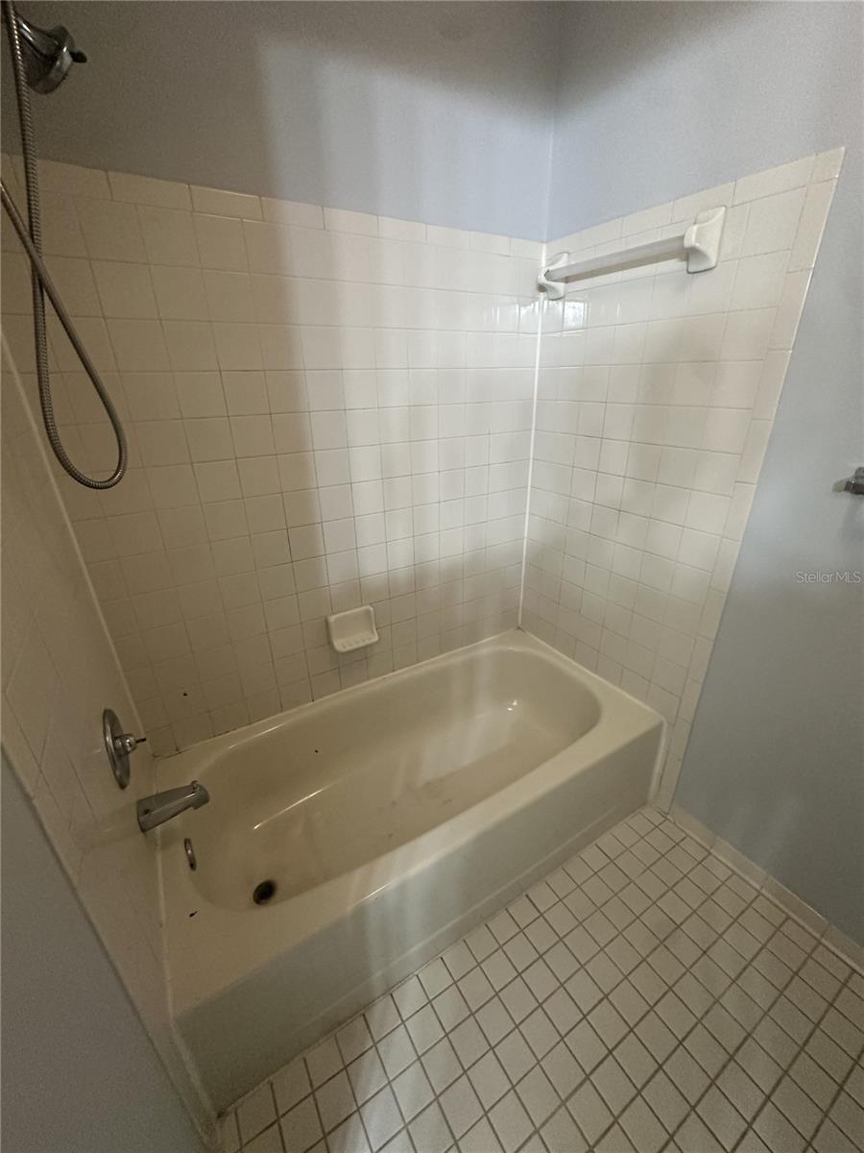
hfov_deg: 85.7
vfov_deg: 102.1
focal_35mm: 14
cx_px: 432
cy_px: 576
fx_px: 466
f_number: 2.2
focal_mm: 2.22
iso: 400
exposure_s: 1/60
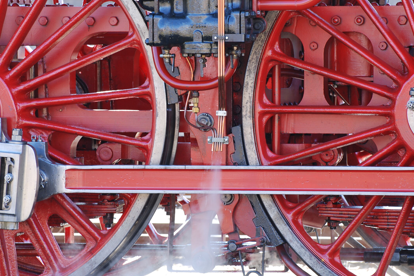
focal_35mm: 265
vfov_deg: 5.2
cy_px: 131
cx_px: 221
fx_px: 3042
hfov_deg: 7.8
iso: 160
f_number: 5.6
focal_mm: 155
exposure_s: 1/40
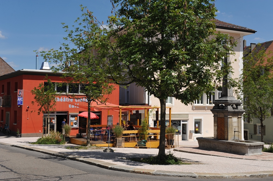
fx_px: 341
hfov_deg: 43.6
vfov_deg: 29.8
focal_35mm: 45
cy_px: 90
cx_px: 136
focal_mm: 45
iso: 200
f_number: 10
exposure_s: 1/400
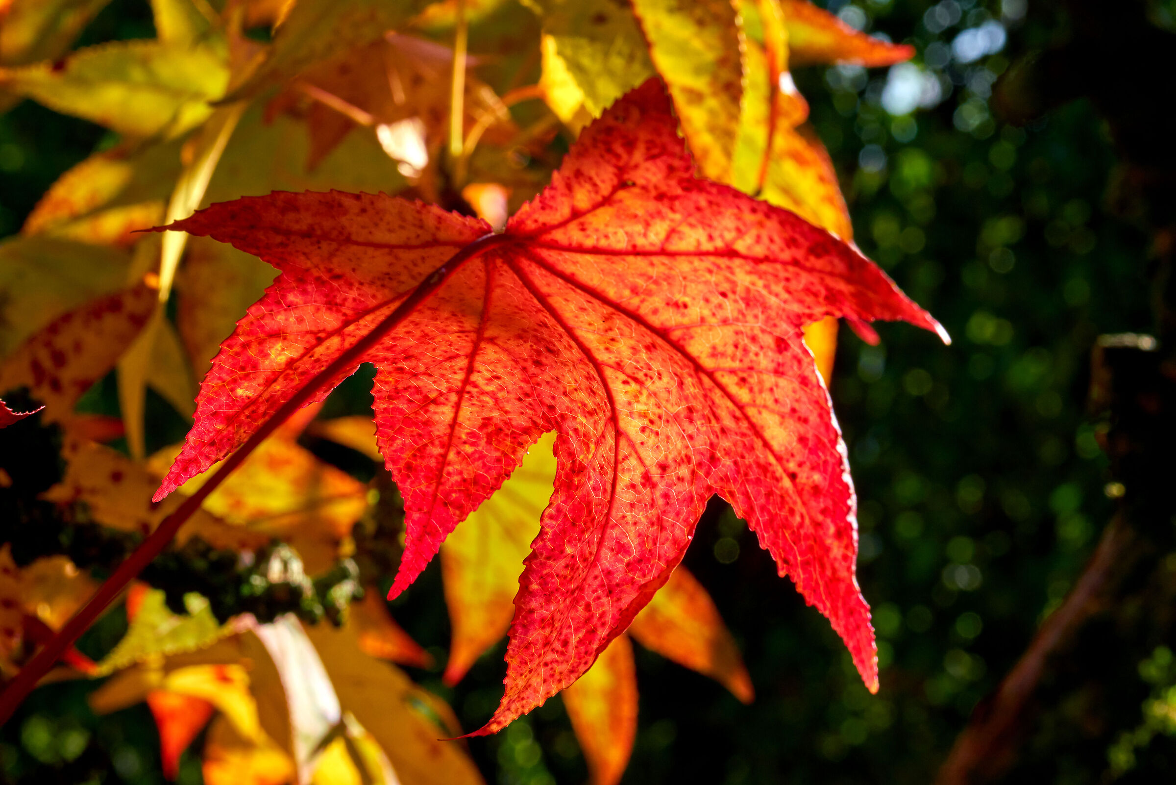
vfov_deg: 19.5
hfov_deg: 28.8
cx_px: 588
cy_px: 392
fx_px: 2287
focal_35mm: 70
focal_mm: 70
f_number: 16
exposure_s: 1/200
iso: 640
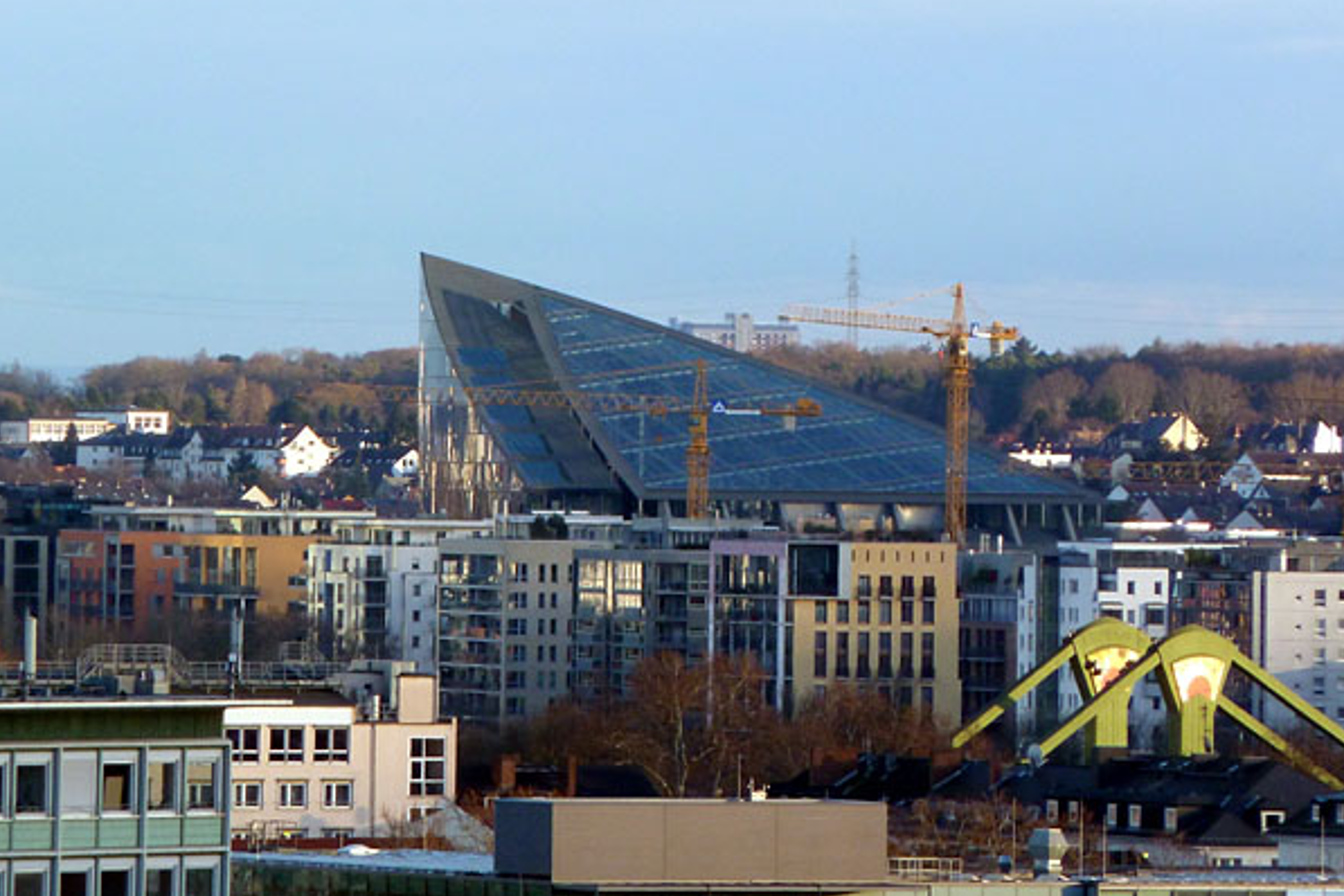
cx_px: 671
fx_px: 15567
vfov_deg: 3.3
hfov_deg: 4.9
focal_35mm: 417
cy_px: 480
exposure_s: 1/125
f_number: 4.9
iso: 160
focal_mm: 49.2
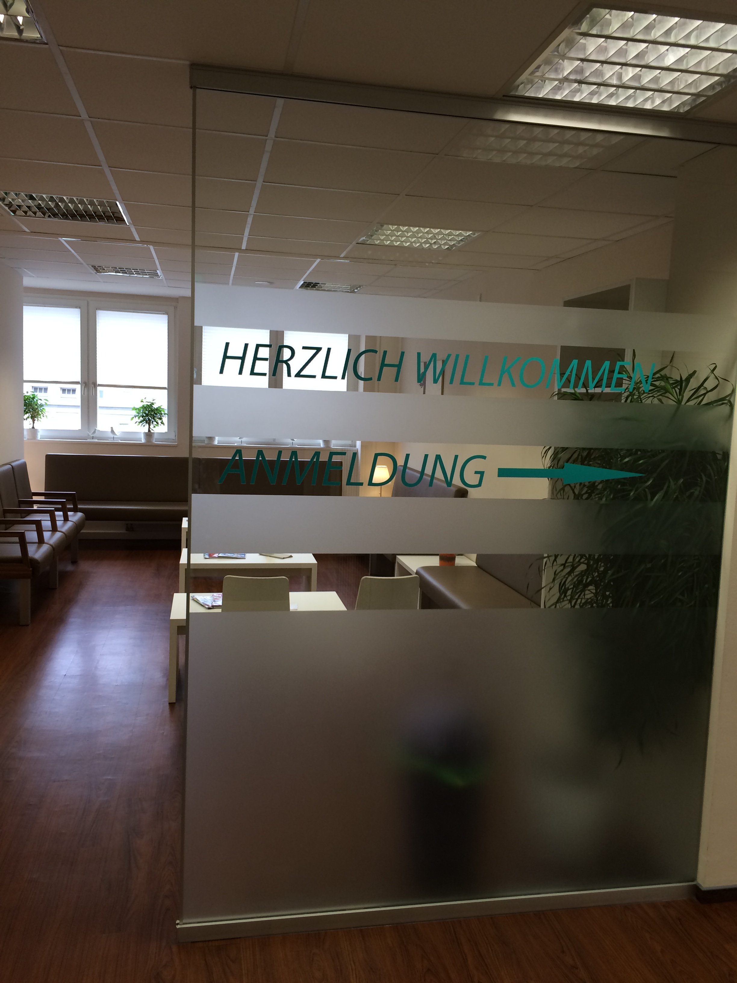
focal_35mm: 29
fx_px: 823
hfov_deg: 48.2
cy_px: 492
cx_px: 368
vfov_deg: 61.7
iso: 40
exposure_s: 1/33
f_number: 2.2
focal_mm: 4.15
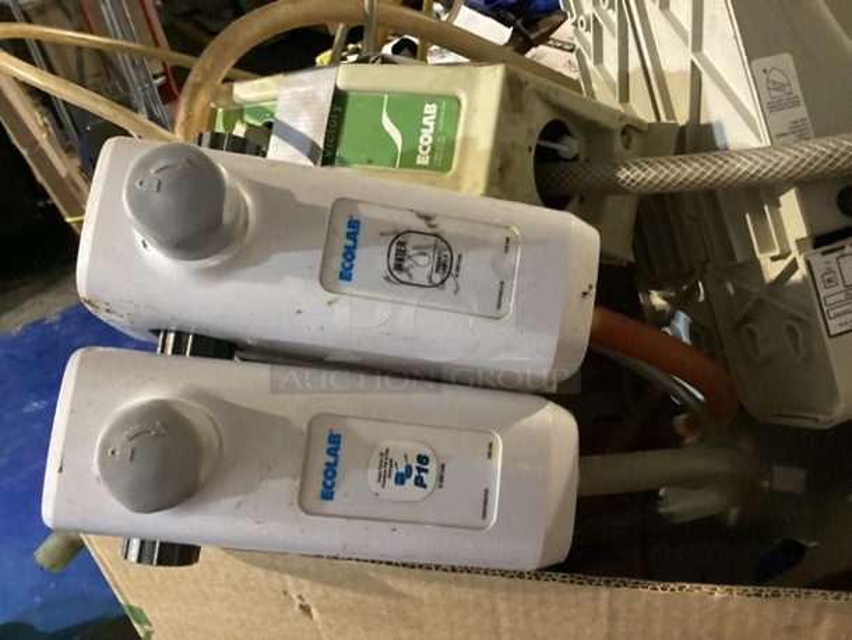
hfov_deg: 58.3
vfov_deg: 45.5
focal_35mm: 31
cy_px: 320
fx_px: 763
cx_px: 426
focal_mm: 3.3
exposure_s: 1/20
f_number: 2.4
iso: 640
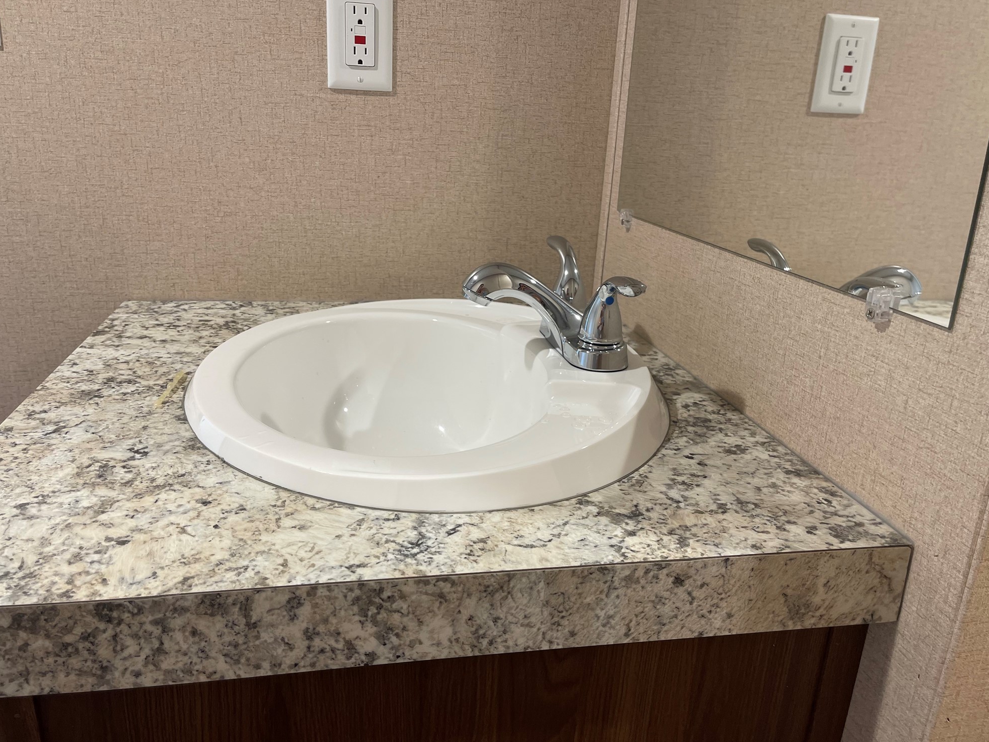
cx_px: 487
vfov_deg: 53.1
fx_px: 743
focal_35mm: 26
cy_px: 362
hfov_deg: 67.3
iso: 80
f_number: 1.6
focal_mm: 5.1
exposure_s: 1/60
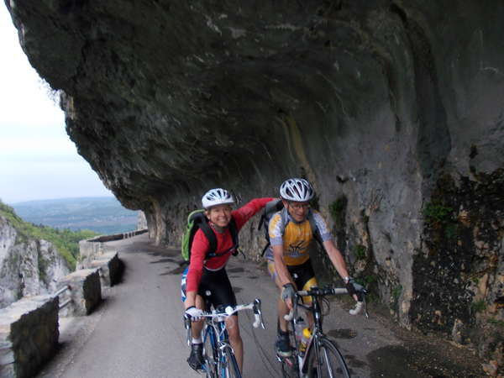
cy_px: 189
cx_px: 252
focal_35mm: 28
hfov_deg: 63.4
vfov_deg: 49.7
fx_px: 408
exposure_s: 1/125
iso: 80
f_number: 5.4
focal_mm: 4
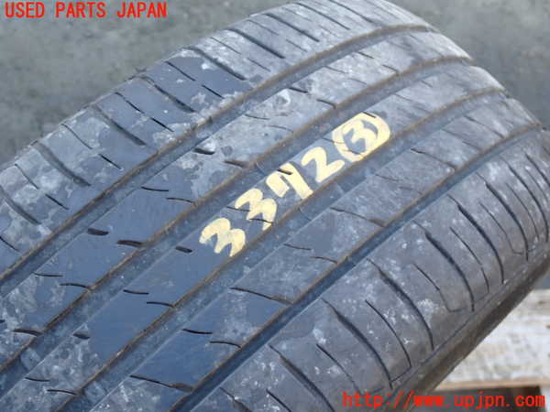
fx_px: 985
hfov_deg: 31.2
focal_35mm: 62
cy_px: 206
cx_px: 275
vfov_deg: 23.7
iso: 200
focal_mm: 11.09
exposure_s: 1/80
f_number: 3.6
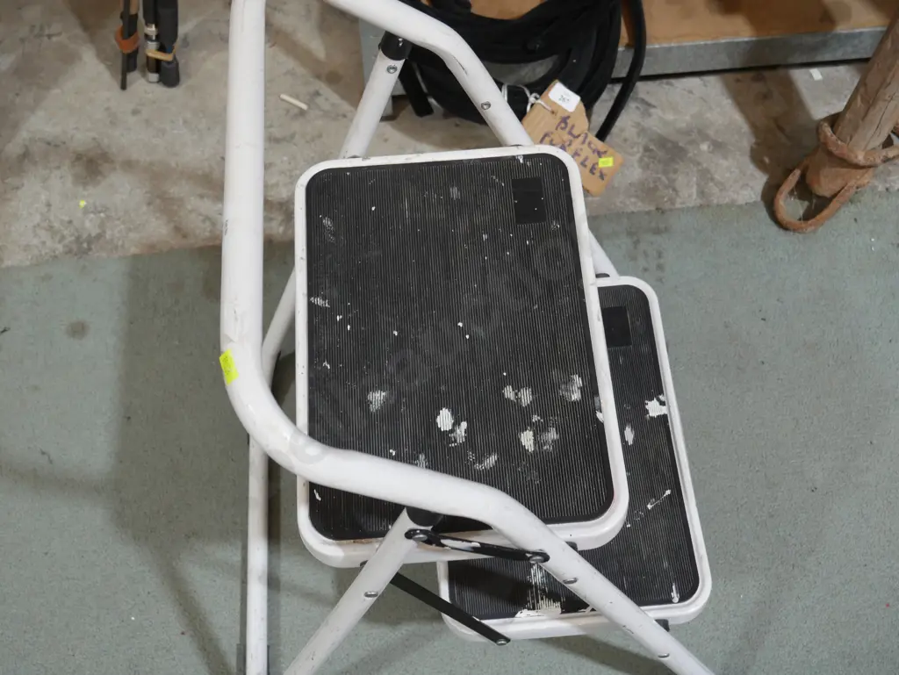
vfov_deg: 31.5
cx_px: 450
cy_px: 338
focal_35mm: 46
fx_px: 1195
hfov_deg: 41.2
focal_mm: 23
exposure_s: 1/60
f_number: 5.1
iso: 800
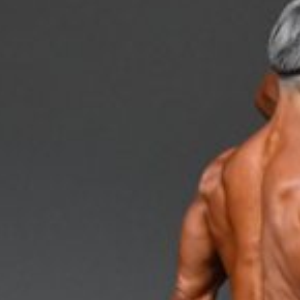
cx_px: 256
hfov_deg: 1.2
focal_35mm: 1426
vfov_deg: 1.2
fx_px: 13982
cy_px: 410
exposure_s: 1/400
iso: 4000
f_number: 5.6
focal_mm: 210
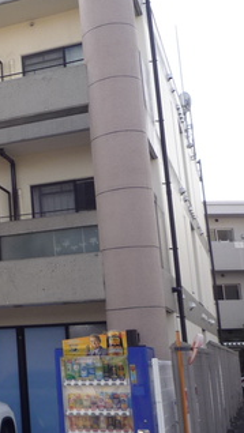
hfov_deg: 17.7
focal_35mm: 60
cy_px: 228
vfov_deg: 34.9
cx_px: -135
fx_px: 690
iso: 100
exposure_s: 1/400
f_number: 2.8
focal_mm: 4.4
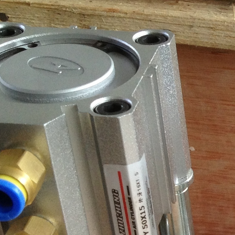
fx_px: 1060
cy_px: 300
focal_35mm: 138
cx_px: 422
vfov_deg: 12.3
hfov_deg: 11.7
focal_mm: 4.28
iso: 64
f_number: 2.4
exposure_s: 1/60
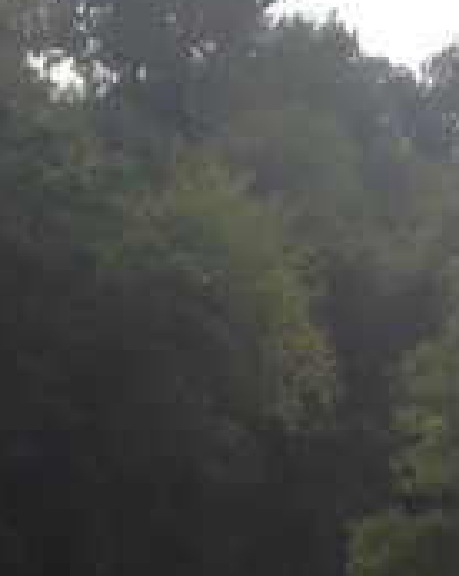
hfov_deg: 8.1
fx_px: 3249
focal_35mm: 191
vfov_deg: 9.6
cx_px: 123
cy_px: 1015
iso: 50
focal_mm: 4.12
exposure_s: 1/1938
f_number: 2.4
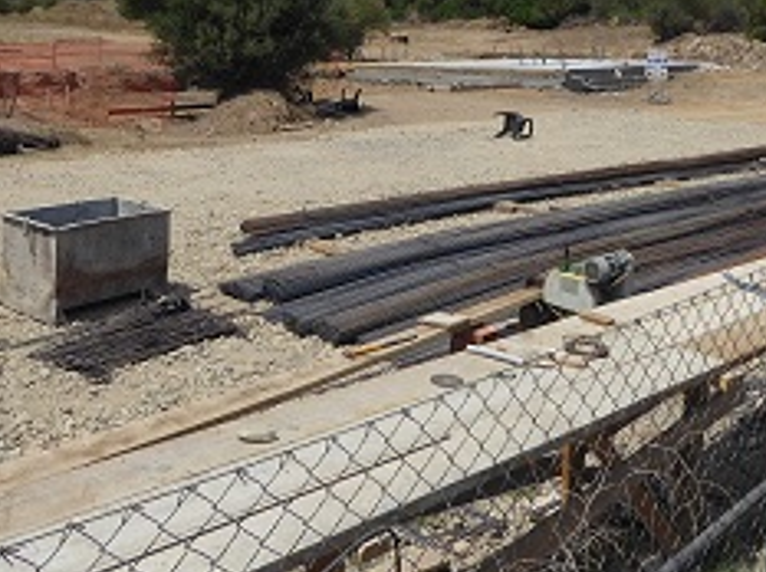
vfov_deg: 32.8
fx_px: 950
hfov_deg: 43.9
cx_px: 391
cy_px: 135
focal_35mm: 43
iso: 80
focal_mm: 4.3
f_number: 3.3
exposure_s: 1/1600
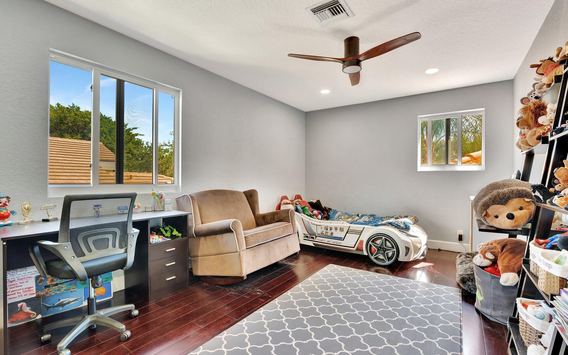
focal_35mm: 16
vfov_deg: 71.2
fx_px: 248
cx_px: 289
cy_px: 175
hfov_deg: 97.8
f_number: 8
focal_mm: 15
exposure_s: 1/5
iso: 500
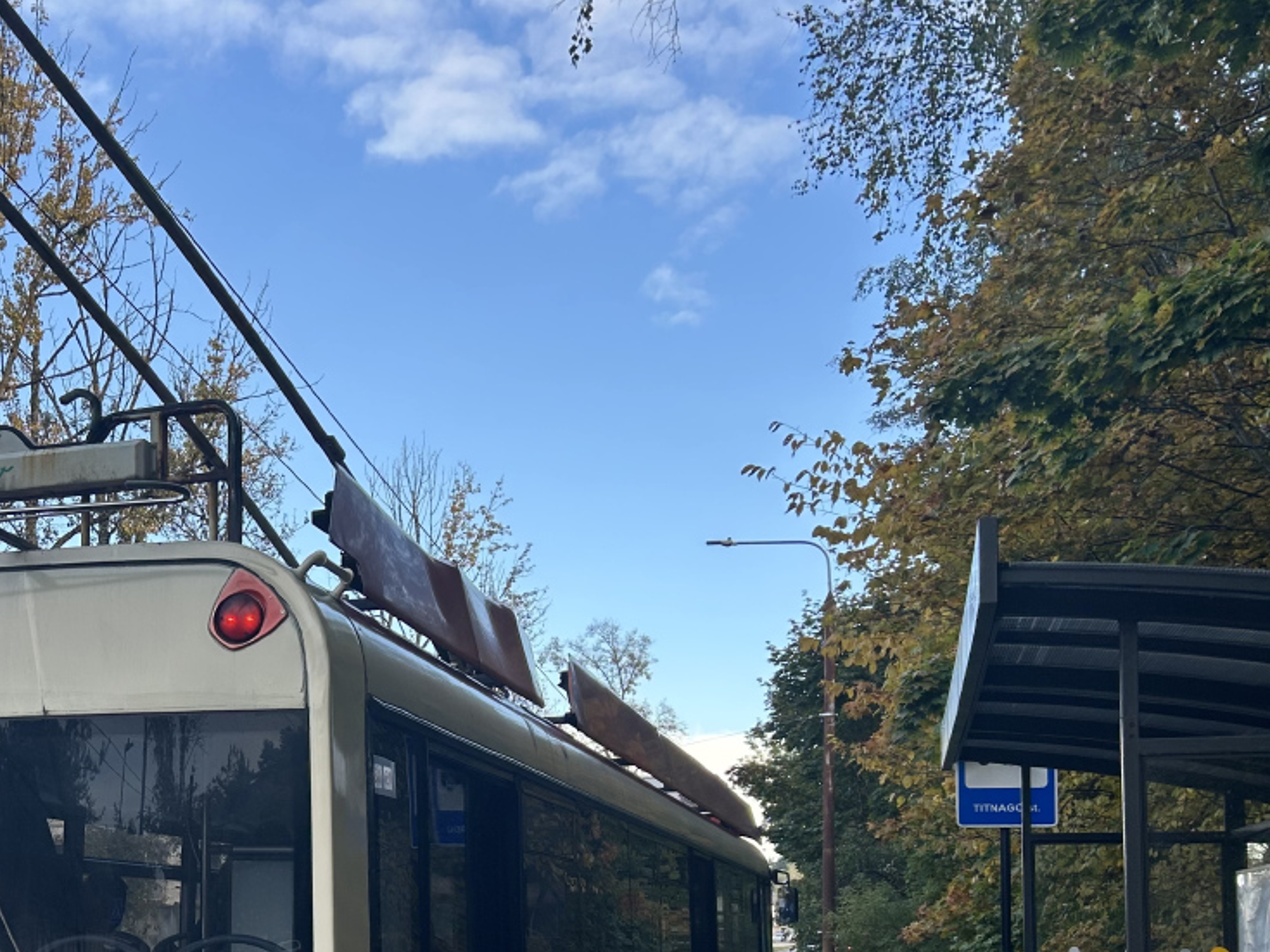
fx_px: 1687
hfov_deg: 39.1
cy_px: 822
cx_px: 200
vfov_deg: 30.4
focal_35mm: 46
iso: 50
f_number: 1.5
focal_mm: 5.7
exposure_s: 1/718
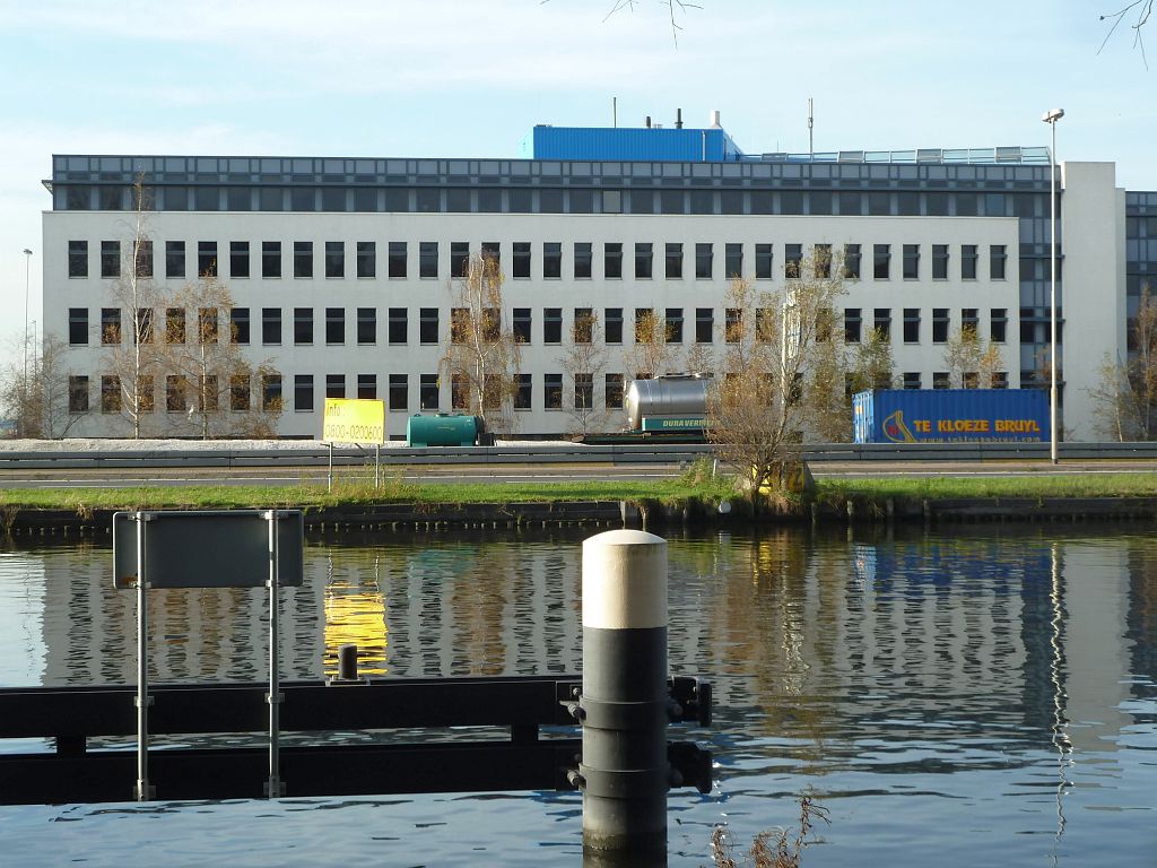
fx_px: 2106
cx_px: 578
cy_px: 434
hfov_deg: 30.7
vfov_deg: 23.3
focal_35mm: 63
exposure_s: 1/200
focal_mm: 10.3
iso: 80
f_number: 4
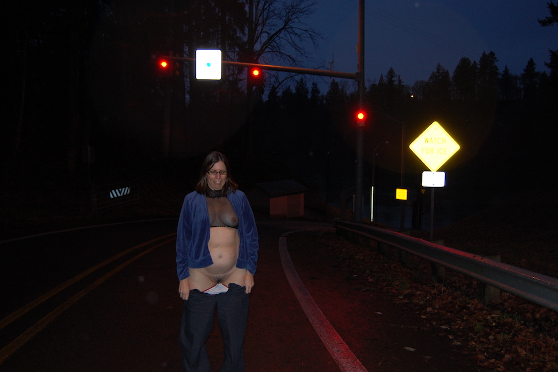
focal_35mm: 34
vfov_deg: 38.9
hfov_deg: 55.8
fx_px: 527
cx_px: 286
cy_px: 182
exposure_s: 1/60
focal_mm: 22
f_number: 3.8
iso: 400
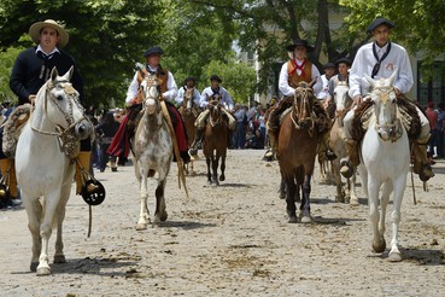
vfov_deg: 12.7
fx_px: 1335
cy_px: 141
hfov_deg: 18.9
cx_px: 227
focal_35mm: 108
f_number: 13
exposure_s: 1/400
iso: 400
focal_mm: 95
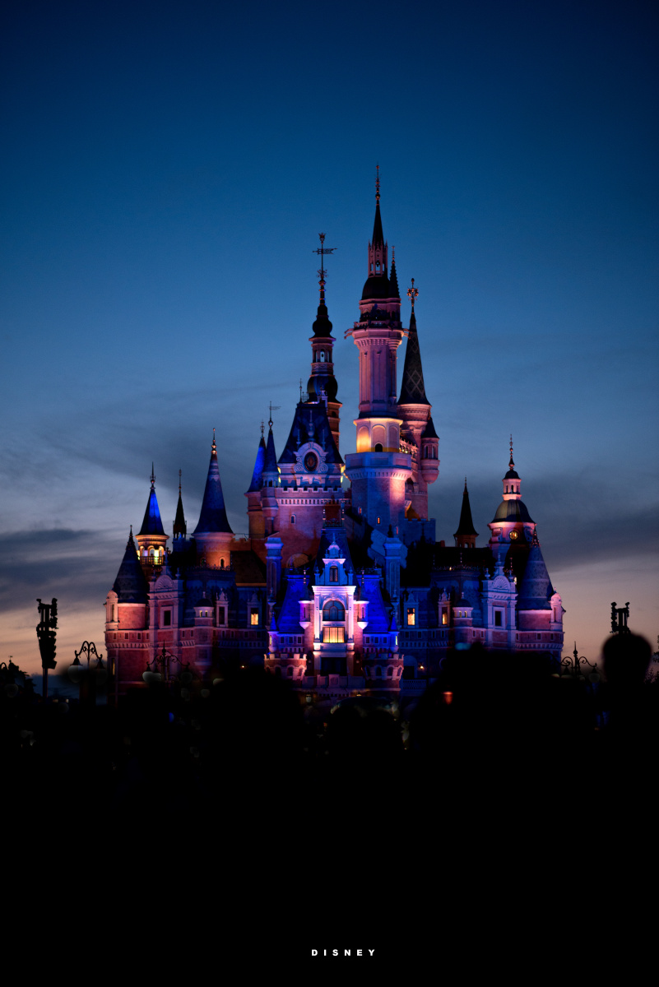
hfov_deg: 16.1
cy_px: 494
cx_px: 330
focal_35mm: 85
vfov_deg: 23.9
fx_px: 2332
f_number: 1.8
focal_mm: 85
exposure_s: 1/160
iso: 200
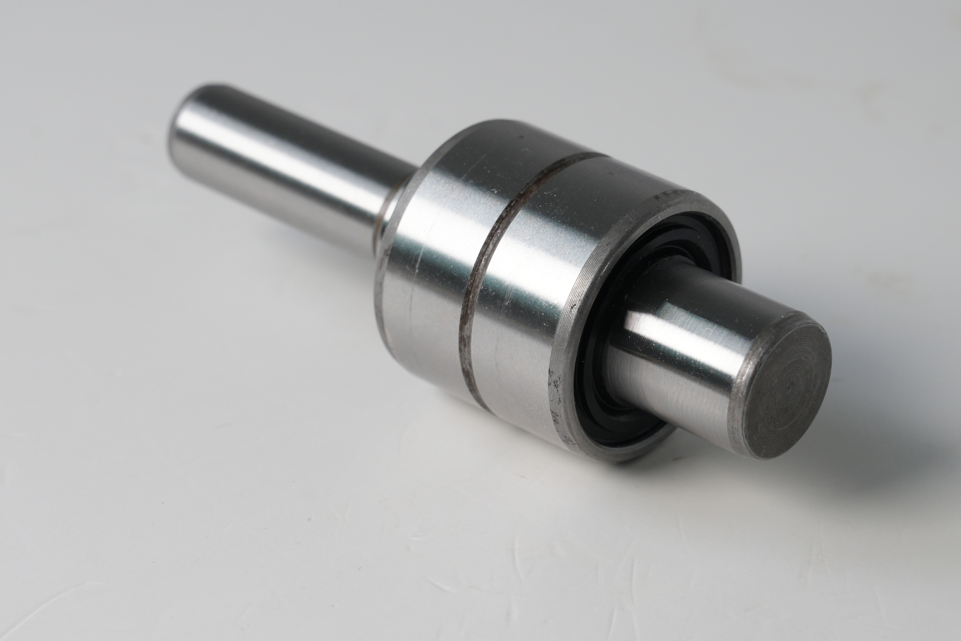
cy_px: 299
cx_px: 510
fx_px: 3336
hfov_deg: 16.4
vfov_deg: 11.0
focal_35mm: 125
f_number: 10
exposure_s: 1/60
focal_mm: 70
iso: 500
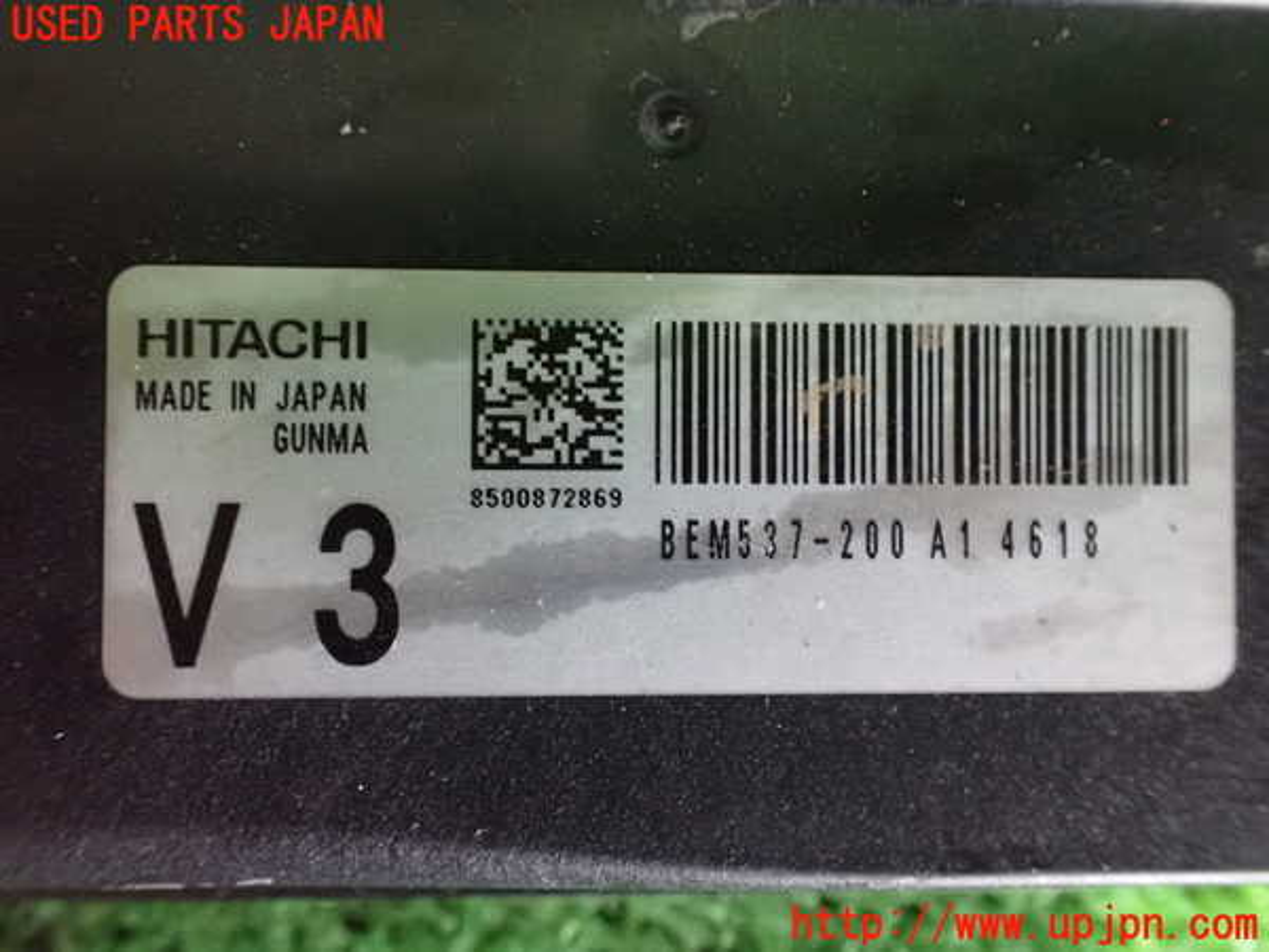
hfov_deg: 60.0
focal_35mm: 30
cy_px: 476
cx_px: 634
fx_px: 1100
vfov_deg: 46.8
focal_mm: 5.4
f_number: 2.3
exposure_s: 1/15
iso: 1600
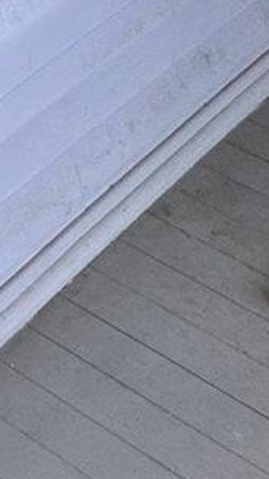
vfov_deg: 12.7
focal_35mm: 116
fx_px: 1474
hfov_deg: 6.6
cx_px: -983
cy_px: -770
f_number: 2.2
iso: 40
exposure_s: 1/99
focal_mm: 2.22
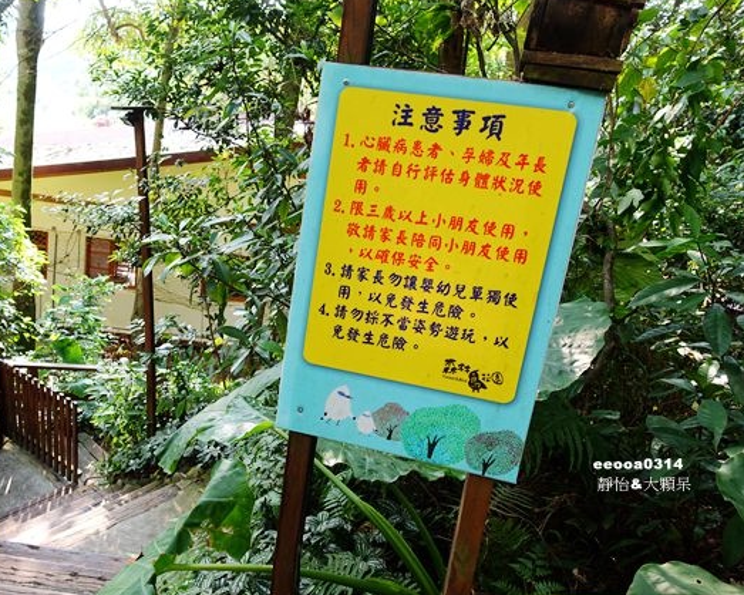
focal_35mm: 28
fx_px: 616
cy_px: 291
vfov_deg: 51.5
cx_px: 286
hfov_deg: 61.5
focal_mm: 8.8
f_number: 2.8
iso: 125
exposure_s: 1/60
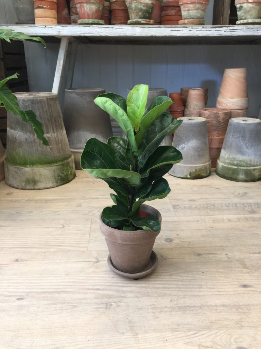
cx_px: 130
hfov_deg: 48.2
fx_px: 292
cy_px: 174
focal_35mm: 29
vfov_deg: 61.7
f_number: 2.2
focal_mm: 4.15
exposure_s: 1/17
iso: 50
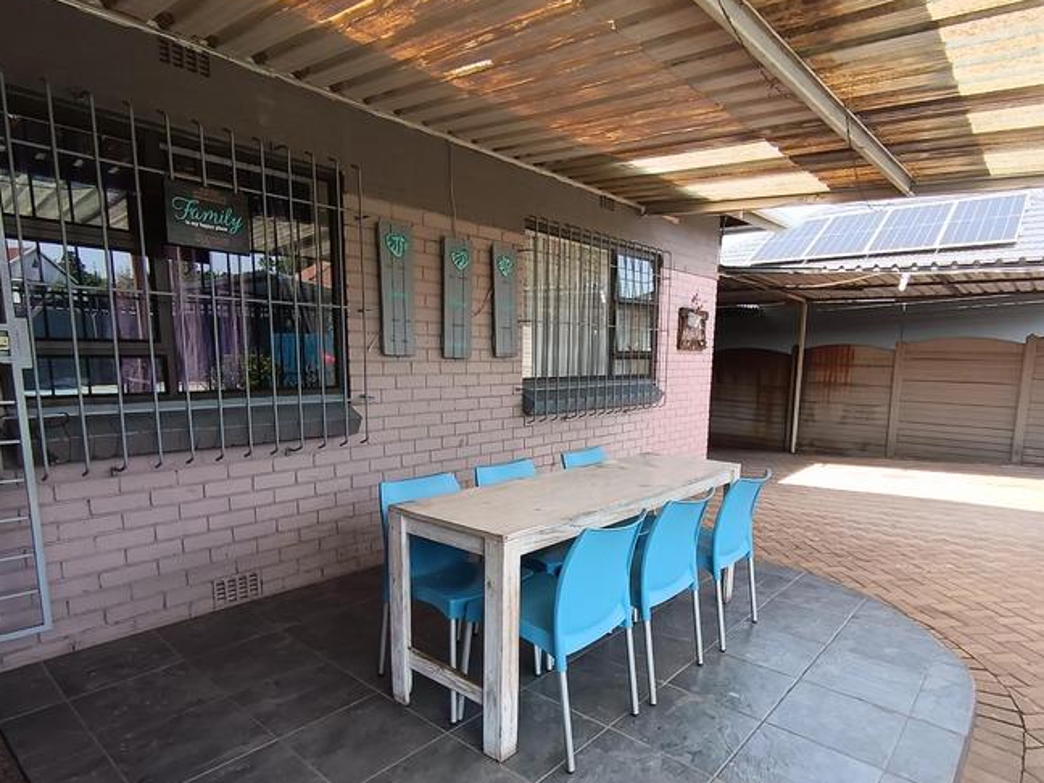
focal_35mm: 21
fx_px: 633
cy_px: 440
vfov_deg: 63.2
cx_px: 559
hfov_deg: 78.9
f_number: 2.2
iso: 100
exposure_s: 1/116
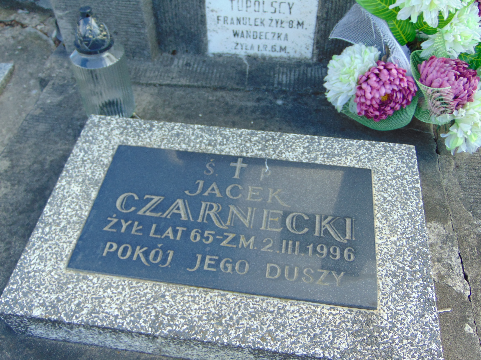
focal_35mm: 33
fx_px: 459
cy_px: 180
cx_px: 240
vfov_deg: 42.9
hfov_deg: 55.4
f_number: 3.2
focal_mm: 5.8
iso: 80
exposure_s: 1/160
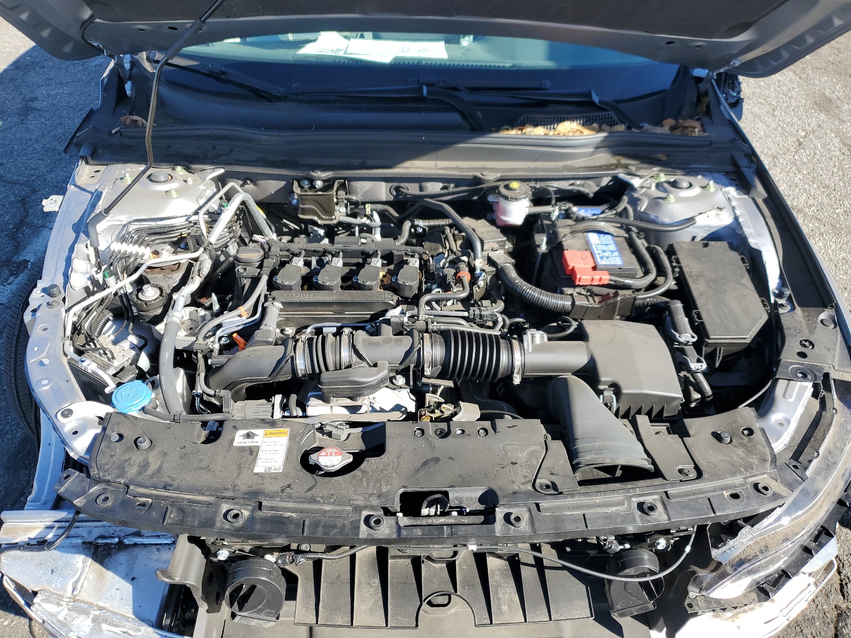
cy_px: 319
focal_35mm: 26
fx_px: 639
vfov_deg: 53.1
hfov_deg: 67.3
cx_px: 426
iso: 50
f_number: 1.5
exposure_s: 1/1111
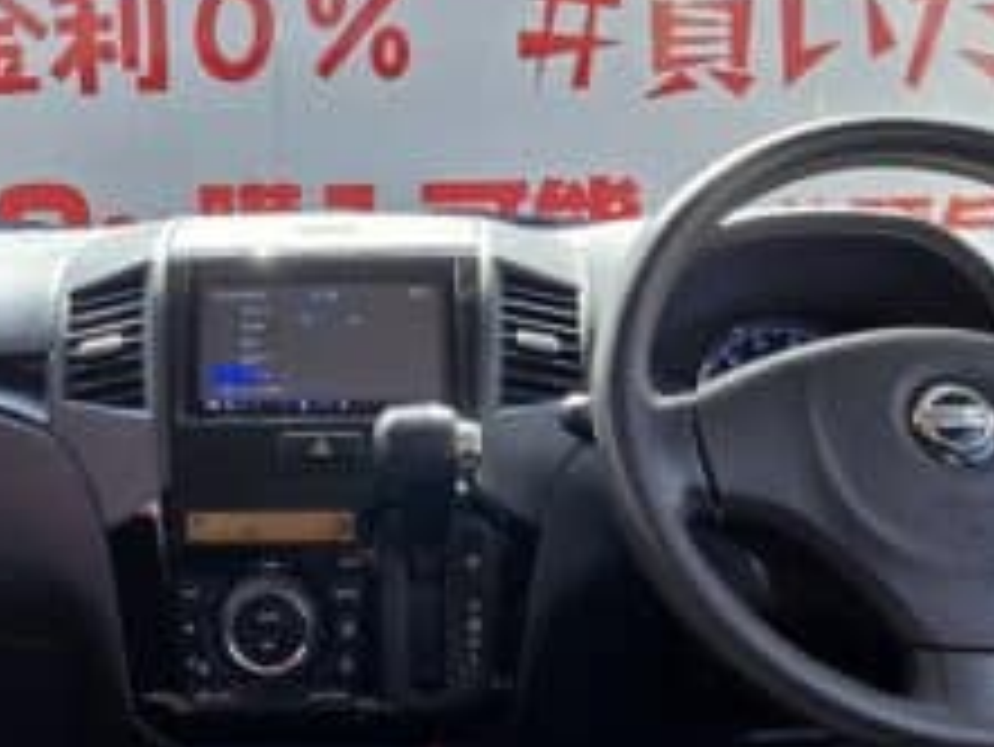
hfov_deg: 40.1
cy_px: 346
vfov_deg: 30.9
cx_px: 373
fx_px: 1350
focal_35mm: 47
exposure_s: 1/184
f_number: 2.2
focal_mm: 2.2
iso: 50
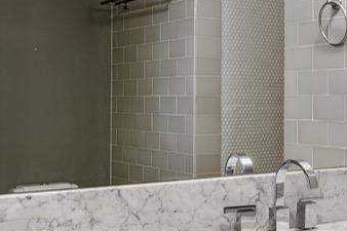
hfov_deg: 26.4
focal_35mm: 71
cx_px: 375
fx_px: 684
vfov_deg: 19.2
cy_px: 121
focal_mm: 16
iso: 100
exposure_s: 1/1.25
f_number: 8
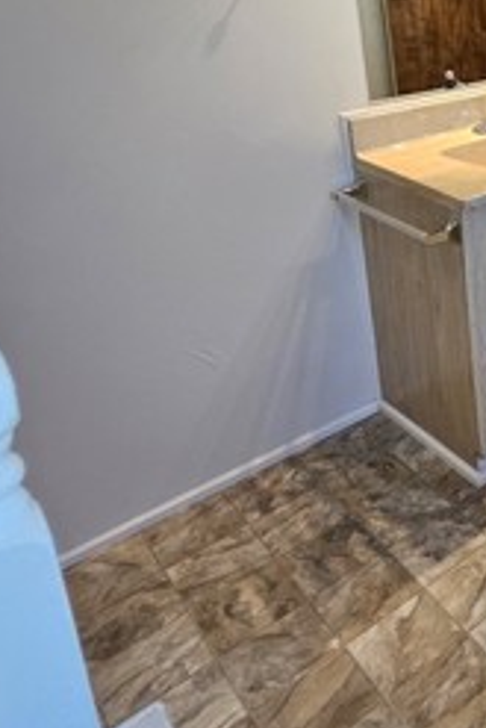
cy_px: 91
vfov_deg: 49.3
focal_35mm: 35
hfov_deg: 26.1
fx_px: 708
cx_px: 754
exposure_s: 1/60
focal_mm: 1.74
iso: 125
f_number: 2.2
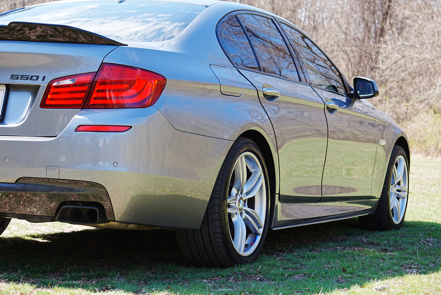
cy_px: 148
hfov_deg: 24.6
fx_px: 1011
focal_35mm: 82
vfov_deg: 16.6
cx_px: 220
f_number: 5.6
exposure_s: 1/125
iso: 100
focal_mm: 55
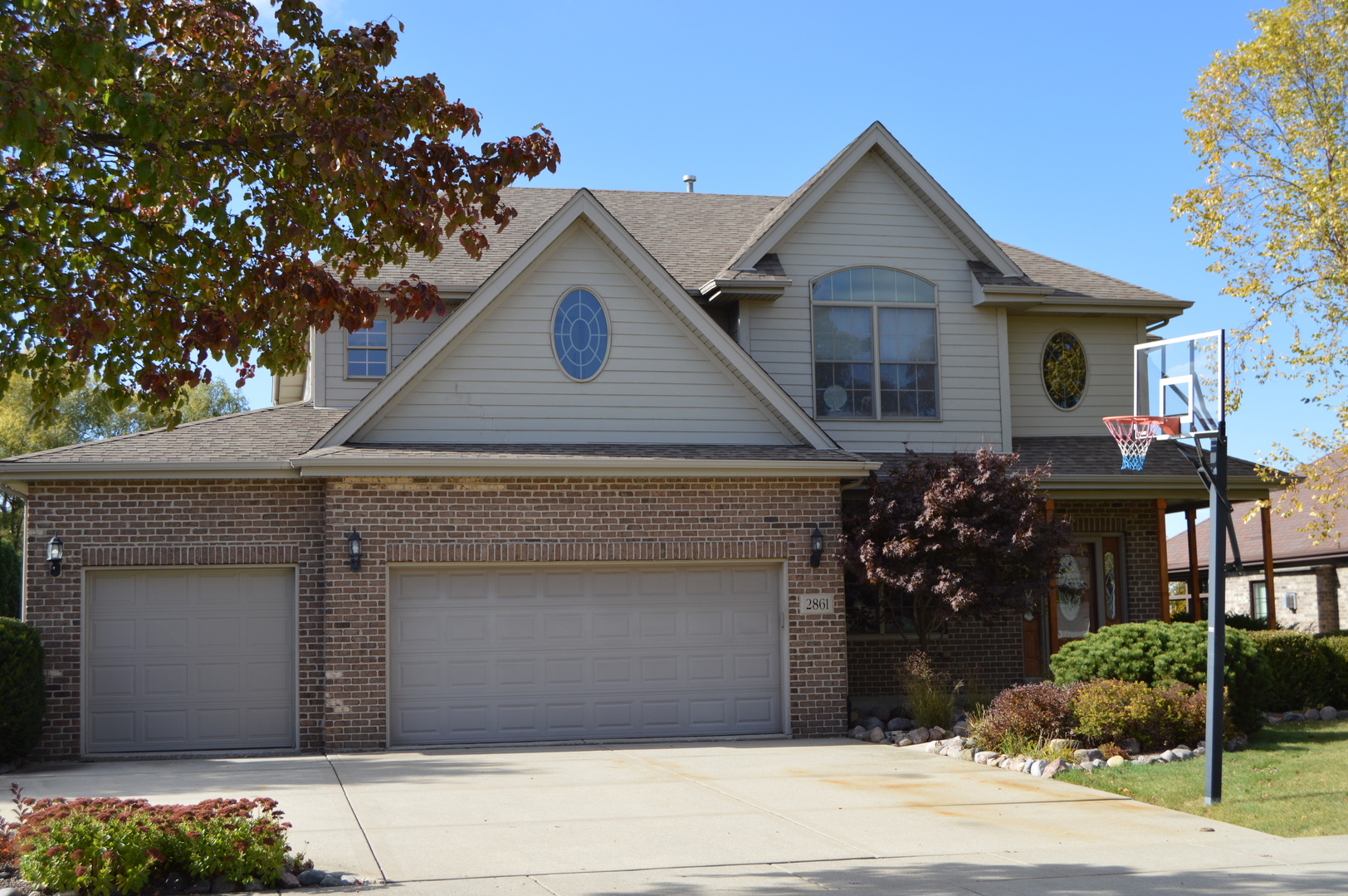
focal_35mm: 48
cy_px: 448
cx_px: 674
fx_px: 1796
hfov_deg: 41.1
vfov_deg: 28.0
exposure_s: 1/200
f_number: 7.1
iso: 100
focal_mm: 32
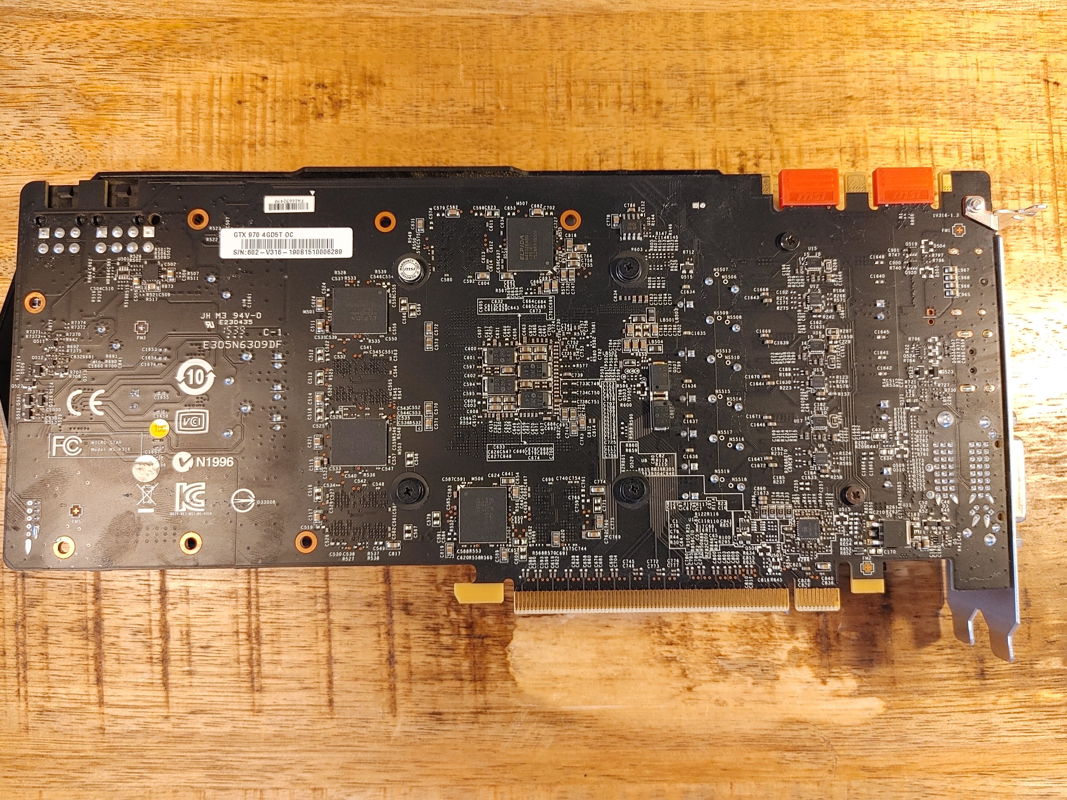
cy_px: 400
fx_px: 801
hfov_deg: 67.3
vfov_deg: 53.1
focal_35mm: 26
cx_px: 534
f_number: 1.8
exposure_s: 1/100
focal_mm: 4.81
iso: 200
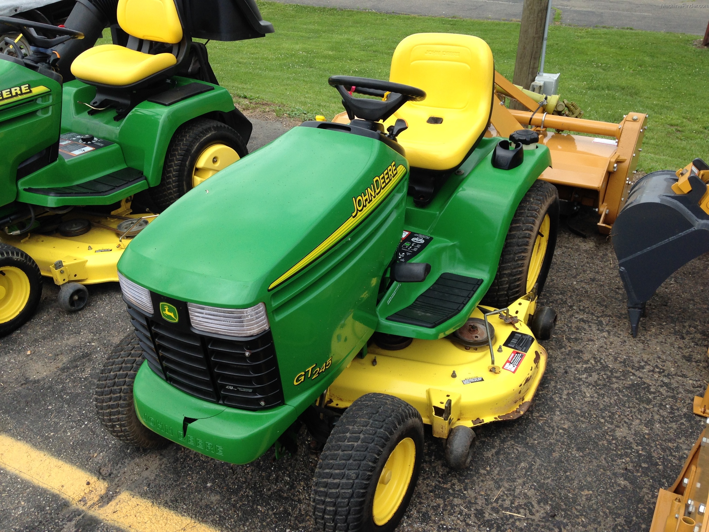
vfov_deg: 42.9
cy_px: 266
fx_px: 676
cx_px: 354
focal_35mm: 33
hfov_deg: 55.4
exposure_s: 1/713
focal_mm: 4.12
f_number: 2.4
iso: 50
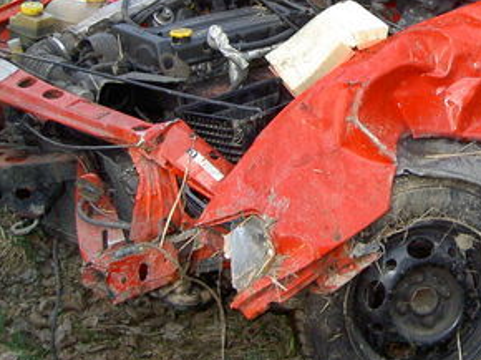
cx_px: 476
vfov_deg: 17.2
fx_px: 1166
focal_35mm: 84
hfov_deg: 22.4
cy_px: 10
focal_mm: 6.3
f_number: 3
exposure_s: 1/250
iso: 200
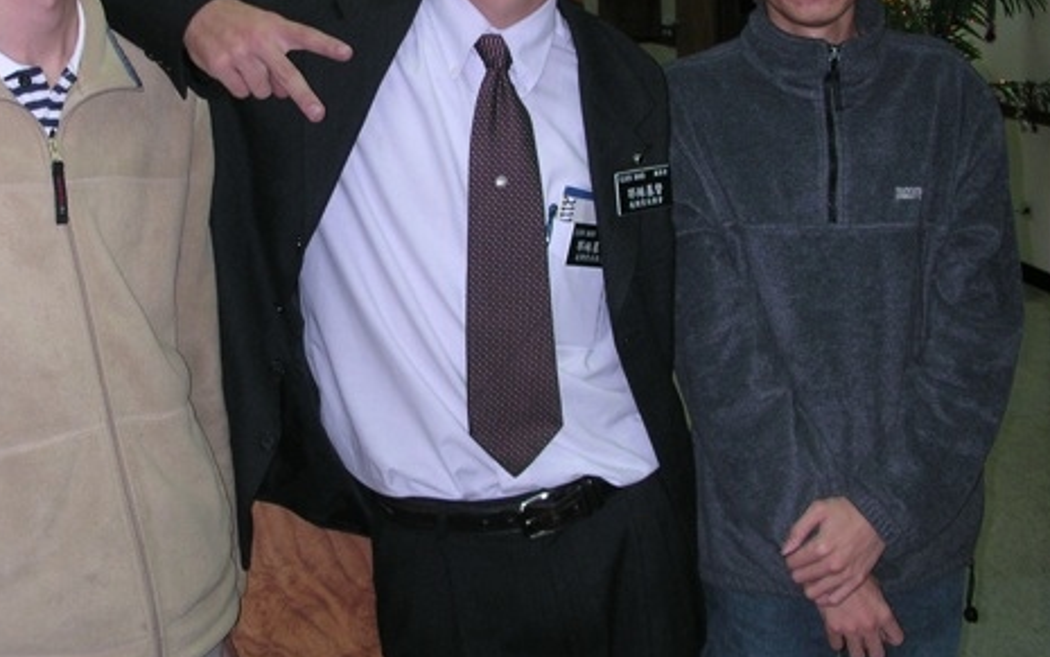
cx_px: 361
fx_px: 1546
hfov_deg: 37.2
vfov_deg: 23.9
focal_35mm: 54
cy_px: 230
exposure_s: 1/60
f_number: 2.7
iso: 100
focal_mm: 5.6
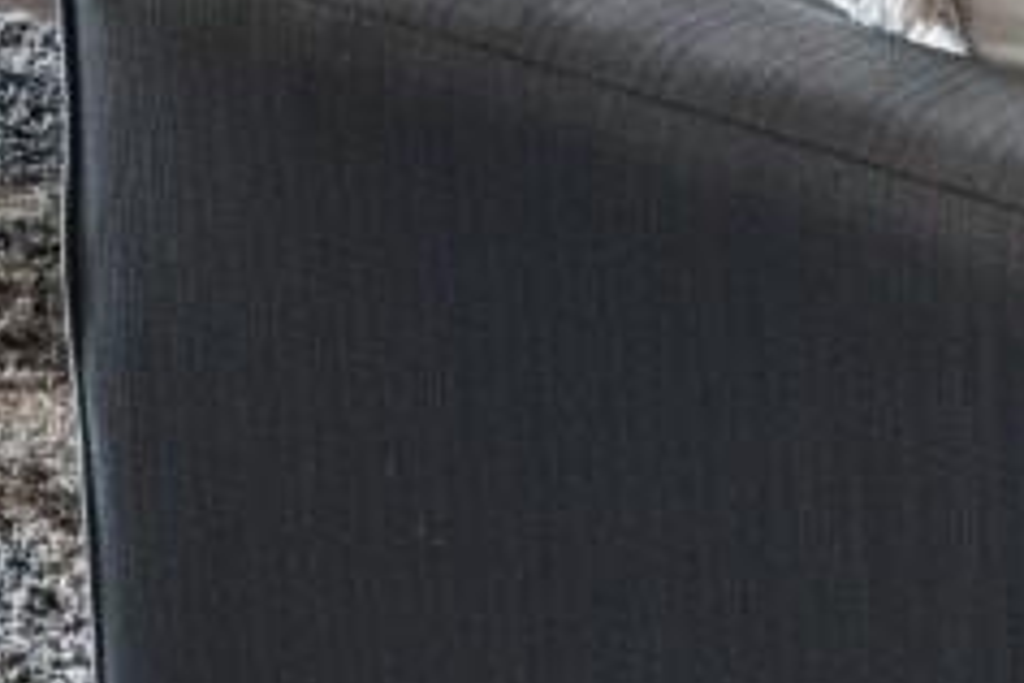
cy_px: -1236
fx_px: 3299
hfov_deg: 14.4
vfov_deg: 9.6
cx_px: -1093
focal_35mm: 116
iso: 100
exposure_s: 1/20
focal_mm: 11.5
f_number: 4.8
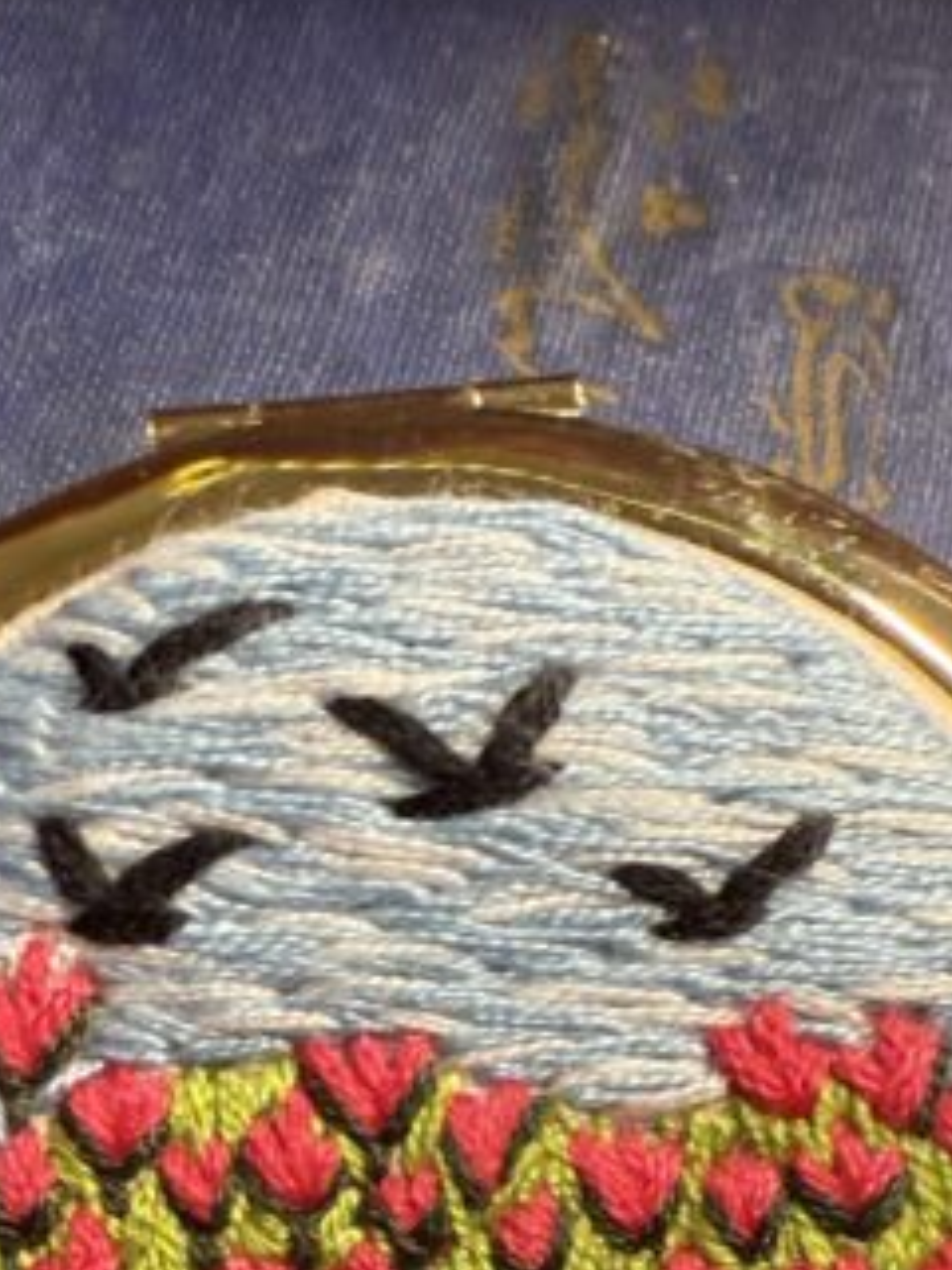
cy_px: 1179
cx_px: 436
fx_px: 2200
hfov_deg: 24.4
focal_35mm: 60
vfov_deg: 30.5
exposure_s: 1/50
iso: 200
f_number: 2.2
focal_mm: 2.22
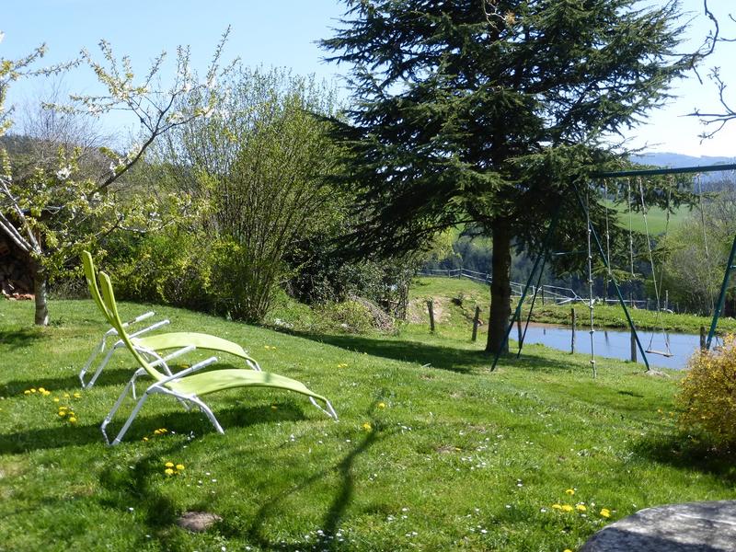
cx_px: 368
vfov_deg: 36.0
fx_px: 850
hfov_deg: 46.8
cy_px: 276
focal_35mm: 40
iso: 100
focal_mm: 6.9
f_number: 3.9
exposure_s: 1/400
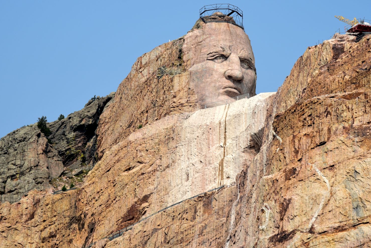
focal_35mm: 165
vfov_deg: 8.3
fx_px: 1701
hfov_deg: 12.4
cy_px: 98
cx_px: 201
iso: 100
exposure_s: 1/500
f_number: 5.6
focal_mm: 120
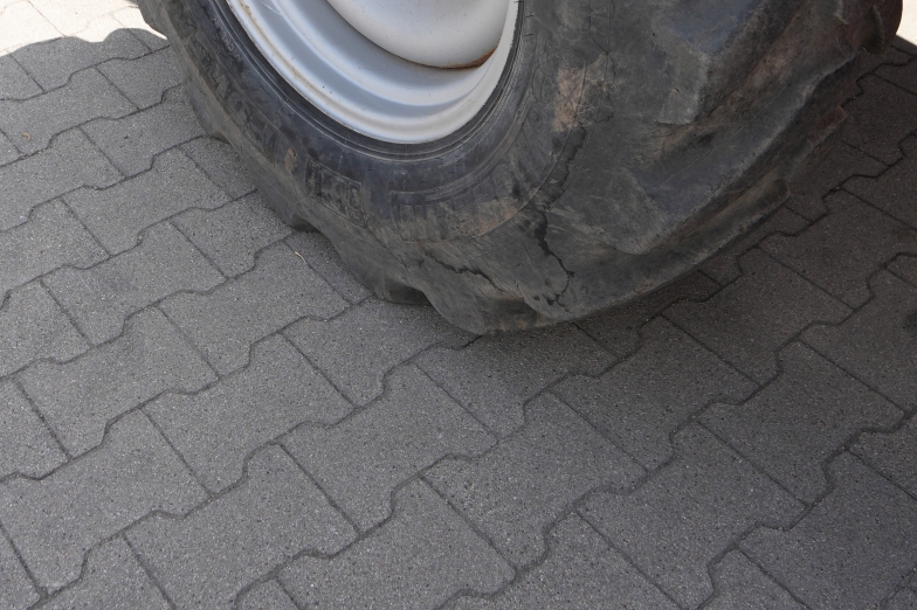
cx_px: 398
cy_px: -187
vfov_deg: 24.1
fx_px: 1248
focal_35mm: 49
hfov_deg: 40.3
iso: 100
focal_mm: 16
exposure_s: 1/320
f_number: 4.5
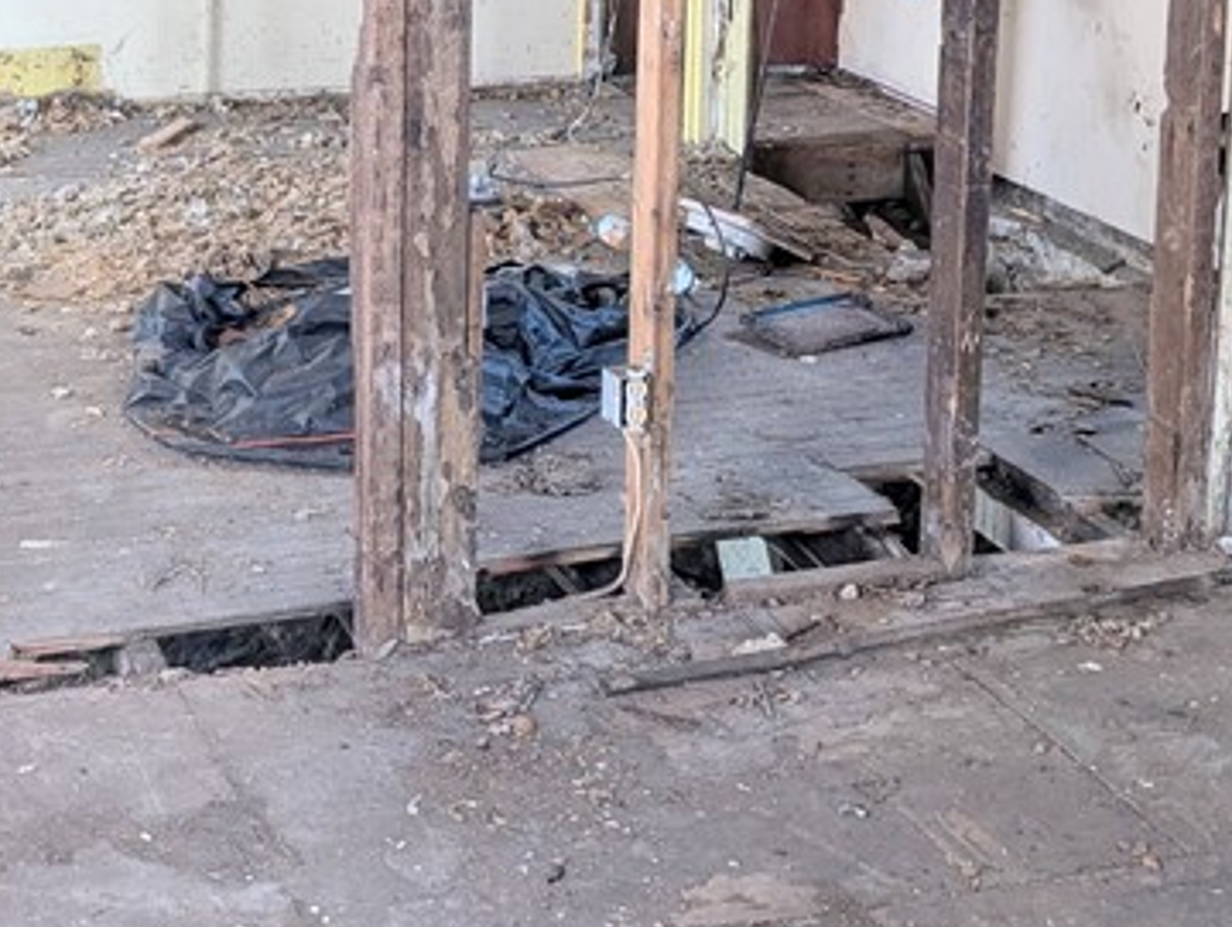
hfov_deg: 28.5
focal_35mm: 68
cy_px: -10
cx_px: 553
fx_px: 2423
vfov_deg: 20.9
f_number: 1.68
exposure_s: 1/95.2
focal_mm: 6.9
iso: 22
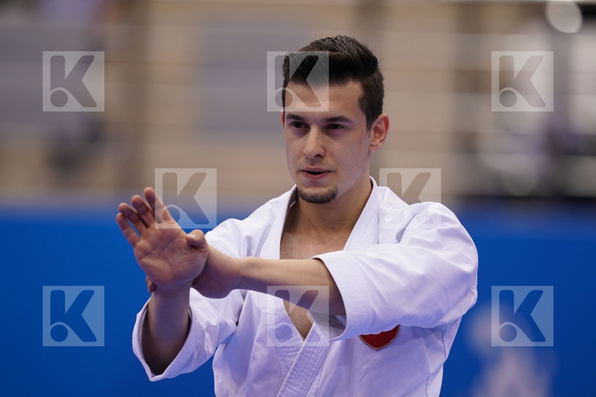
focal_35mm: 600
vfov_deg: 2.3
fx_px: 9933
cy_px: 198
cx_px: 298
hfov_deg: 3.4
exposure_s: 1/500
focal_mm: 400
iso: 500
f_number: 2.8
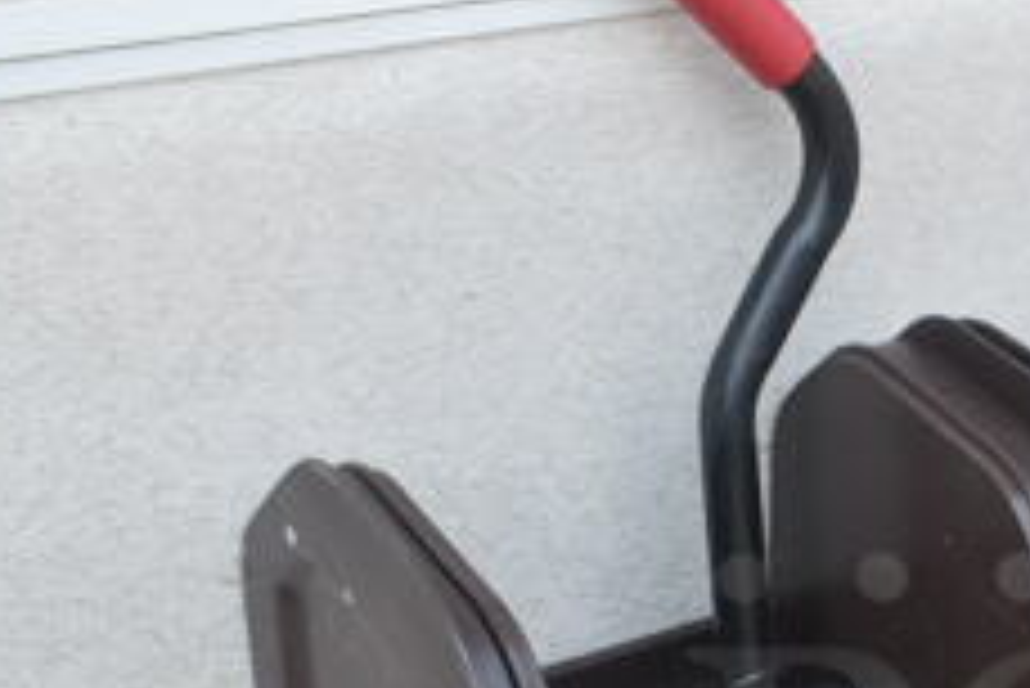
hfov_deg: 26.6
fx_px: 2061
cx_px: 1021
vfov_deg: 18.2
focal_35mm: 72
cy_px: 760
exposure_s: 1/200
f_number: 6.3
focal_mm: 18
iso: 200
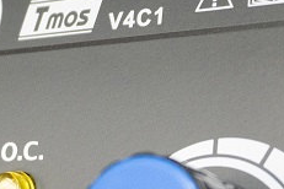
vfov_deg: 9.1
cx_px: 17
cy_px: 185
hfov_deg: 13.6
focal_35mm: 149
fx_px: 1177
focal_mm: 23
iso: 2000
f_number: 4.5
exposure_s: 1/100
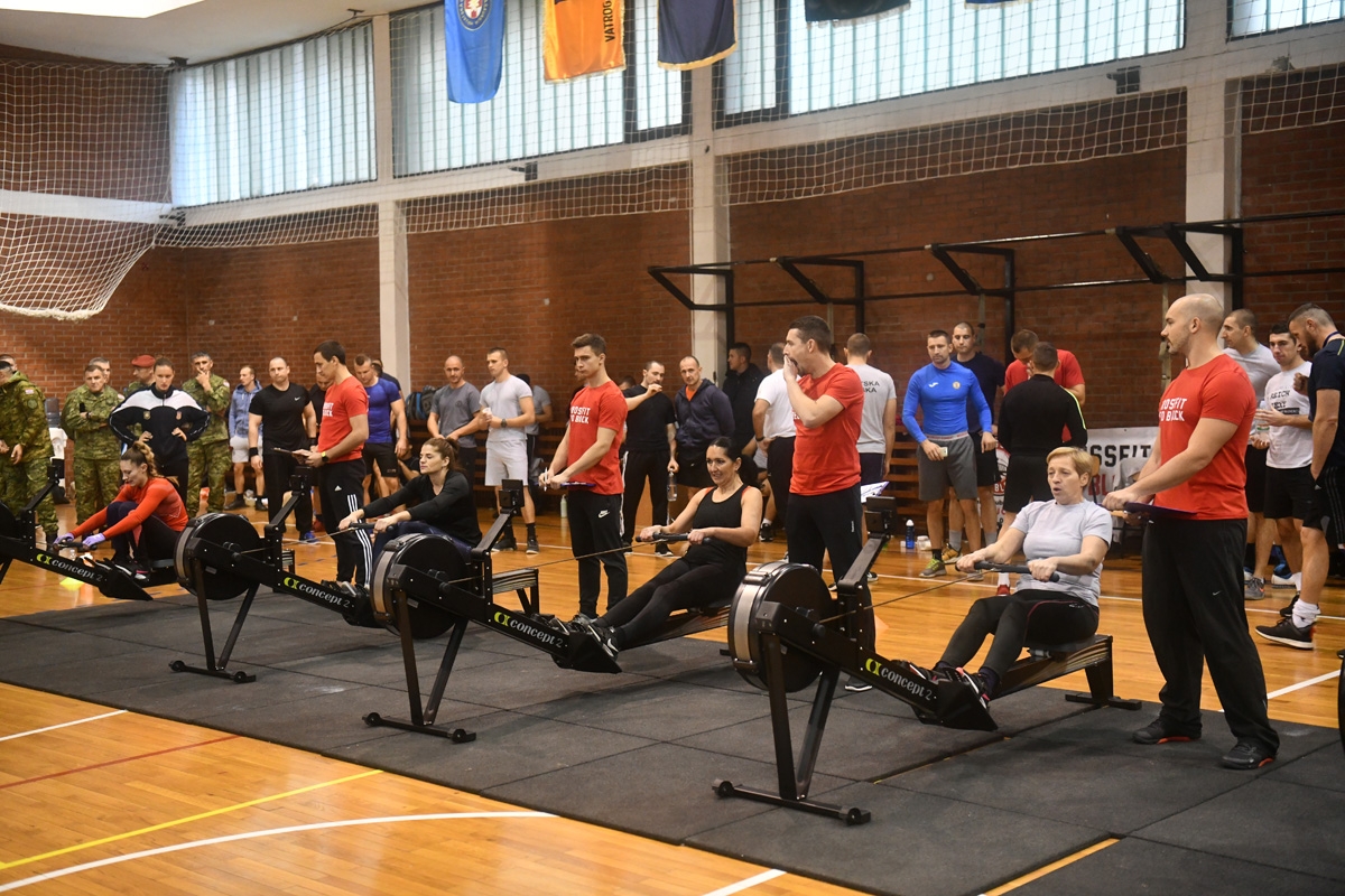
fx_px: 1681
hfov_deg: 43.6
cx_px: 672
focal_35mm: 45
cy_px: 448
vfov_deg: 29.9
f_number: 3.2
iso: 3200
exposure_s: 1/320
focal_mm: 45
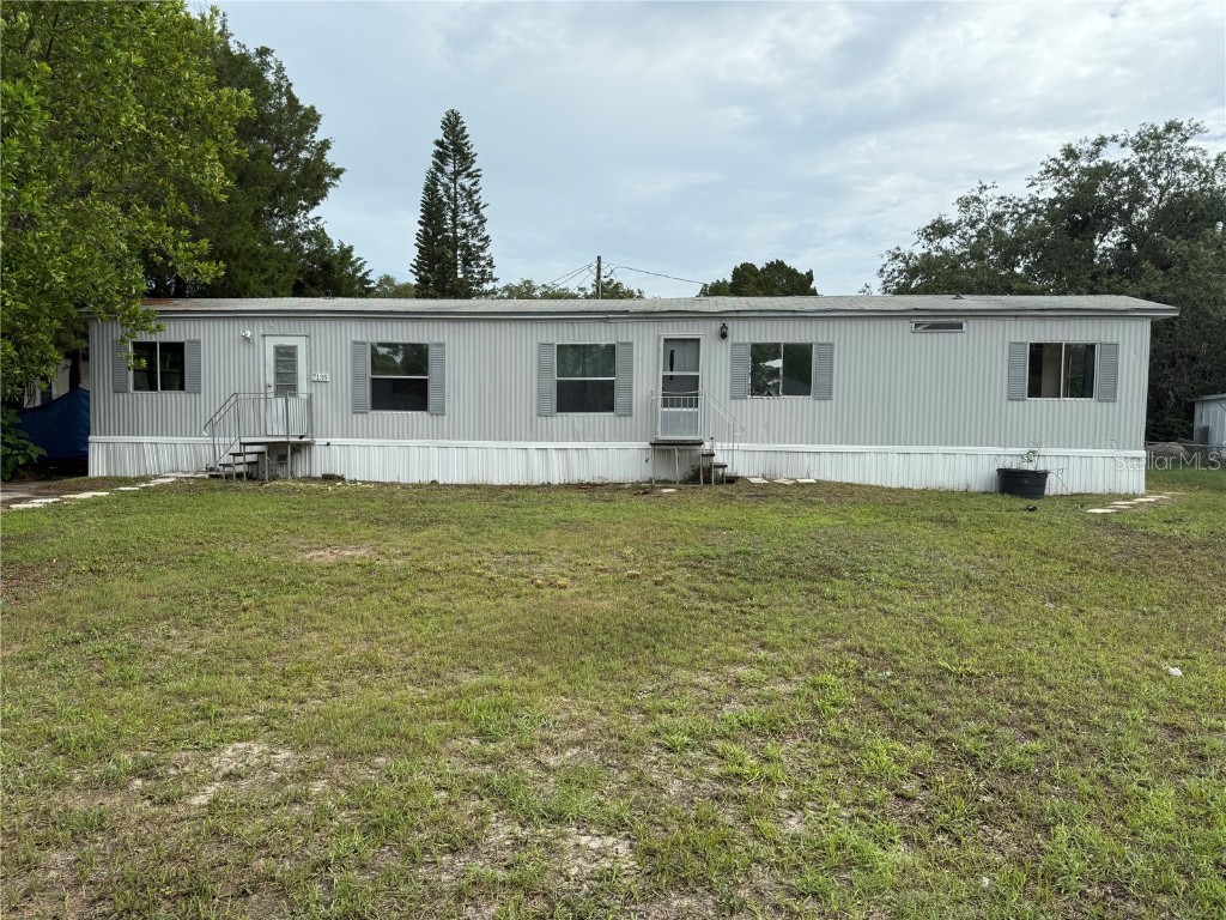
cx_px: 613
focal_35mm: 24
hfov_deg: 71.6
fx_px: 850
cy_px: 460
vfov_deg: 56.8
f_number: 1.78
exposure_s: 1/4167
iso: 80
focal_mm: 6.76
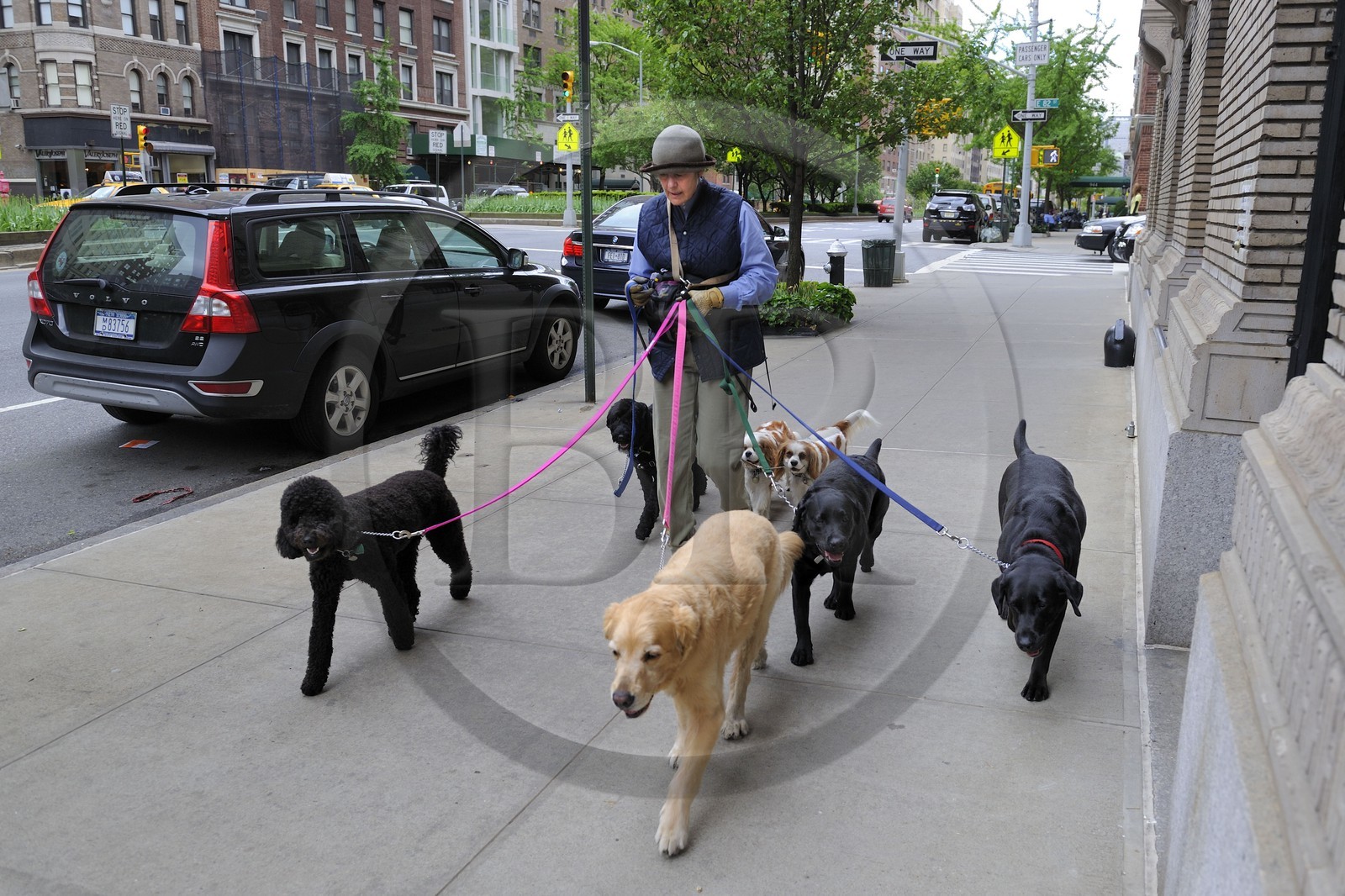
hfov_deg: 65.5
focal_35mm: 28
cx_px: 672
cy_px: 448
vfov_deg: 46.4
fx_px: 1046
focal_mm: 28
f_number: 4.5
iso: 400
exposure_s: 1/320
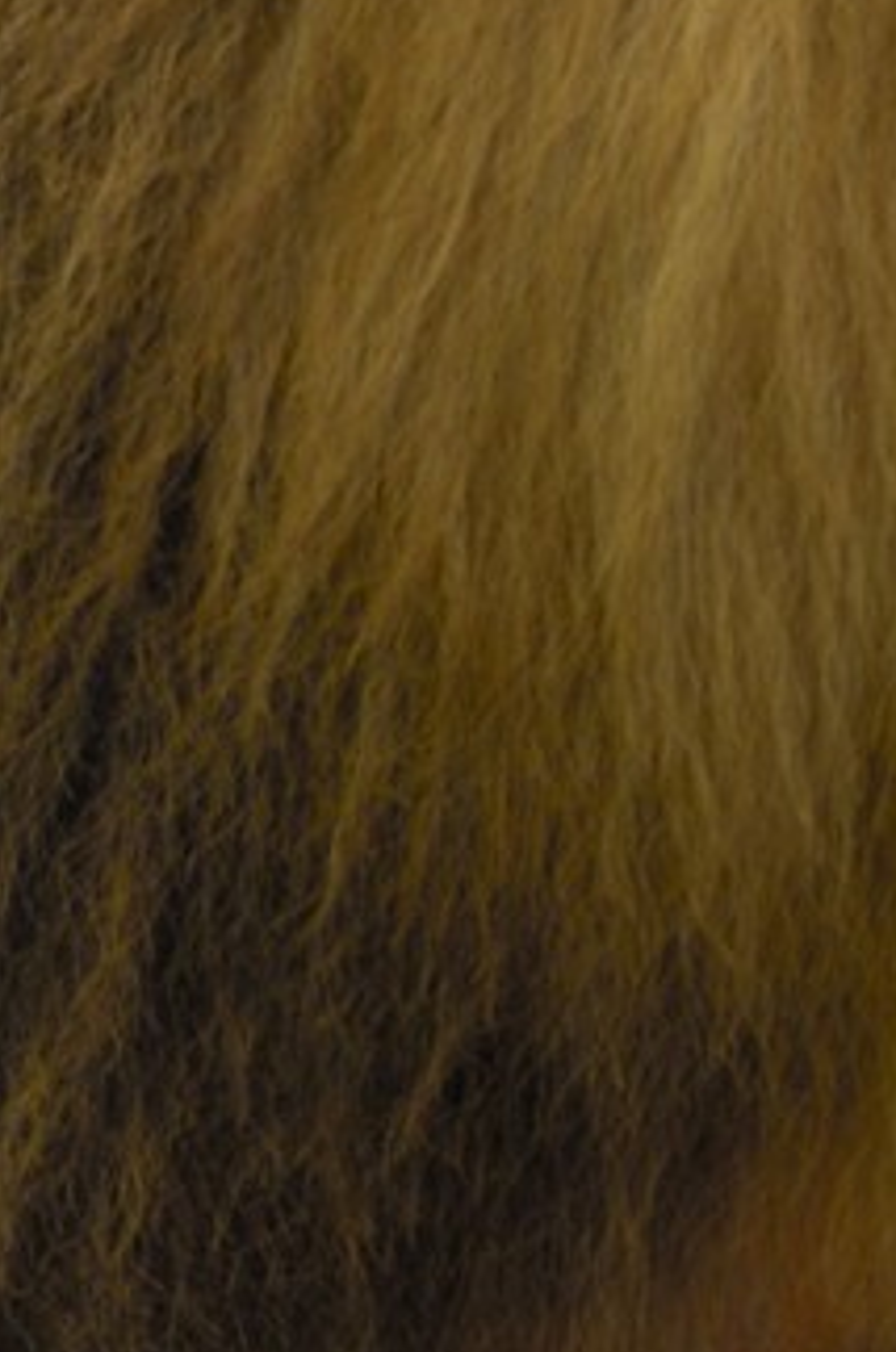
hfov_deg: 5.2
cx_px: 2219
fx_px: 9485
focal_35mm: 253
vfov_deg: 7.8
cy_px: -1394
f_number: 8
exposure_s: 1
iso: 100
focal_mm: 34
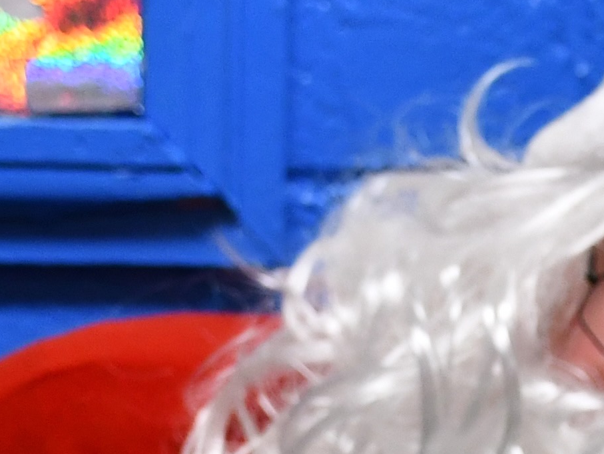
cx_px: 702
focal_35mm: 236
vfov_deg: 6.3
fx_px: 4119
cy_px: 563
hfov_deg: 8.3
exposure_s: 1/125
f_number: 4
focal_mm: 27
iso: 1000
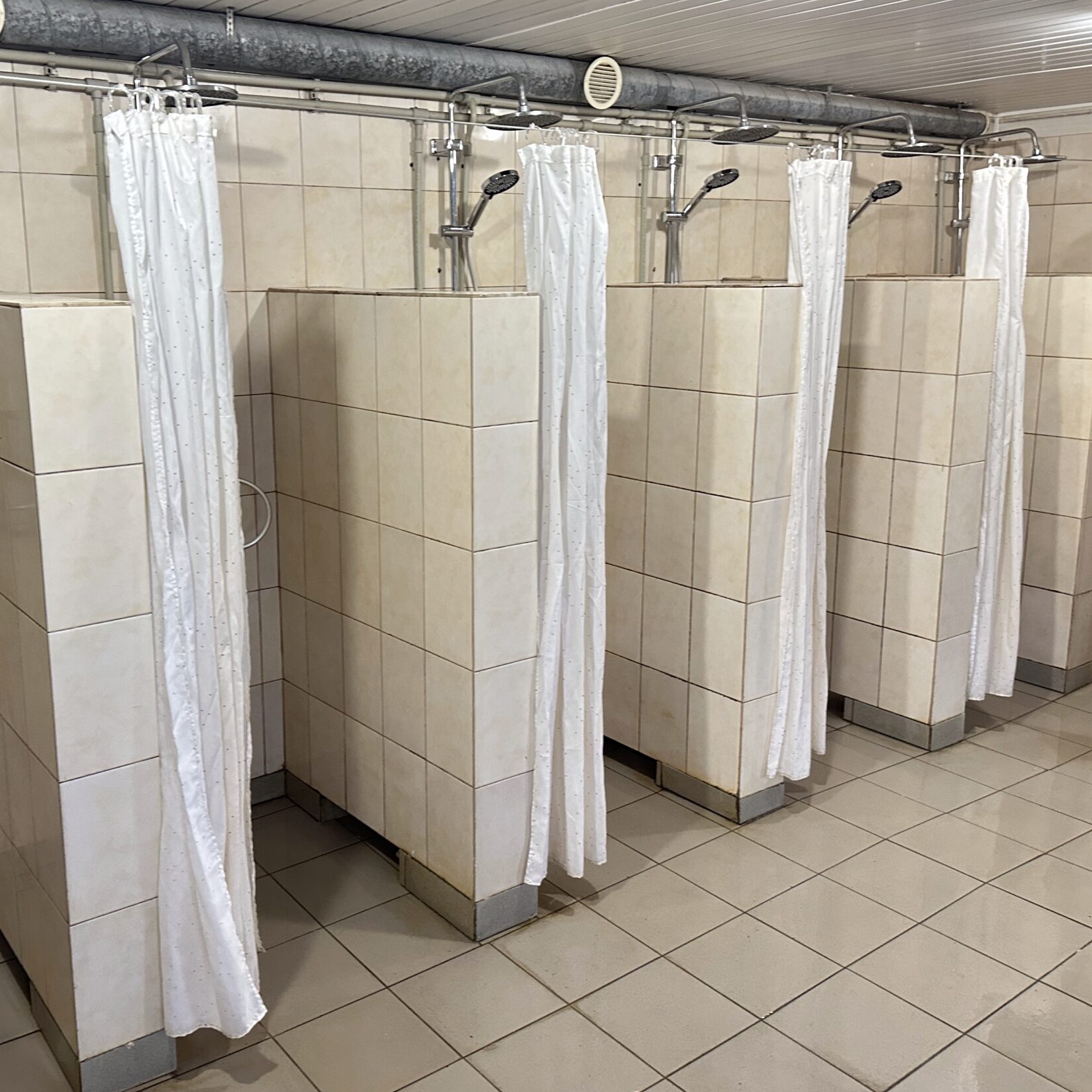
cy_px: 486
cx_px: 440
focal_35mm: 32
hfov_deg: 50.8
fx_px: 1142
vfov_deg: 51.0
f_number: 1.78
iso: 500
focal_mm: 6.86
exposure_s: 1/50
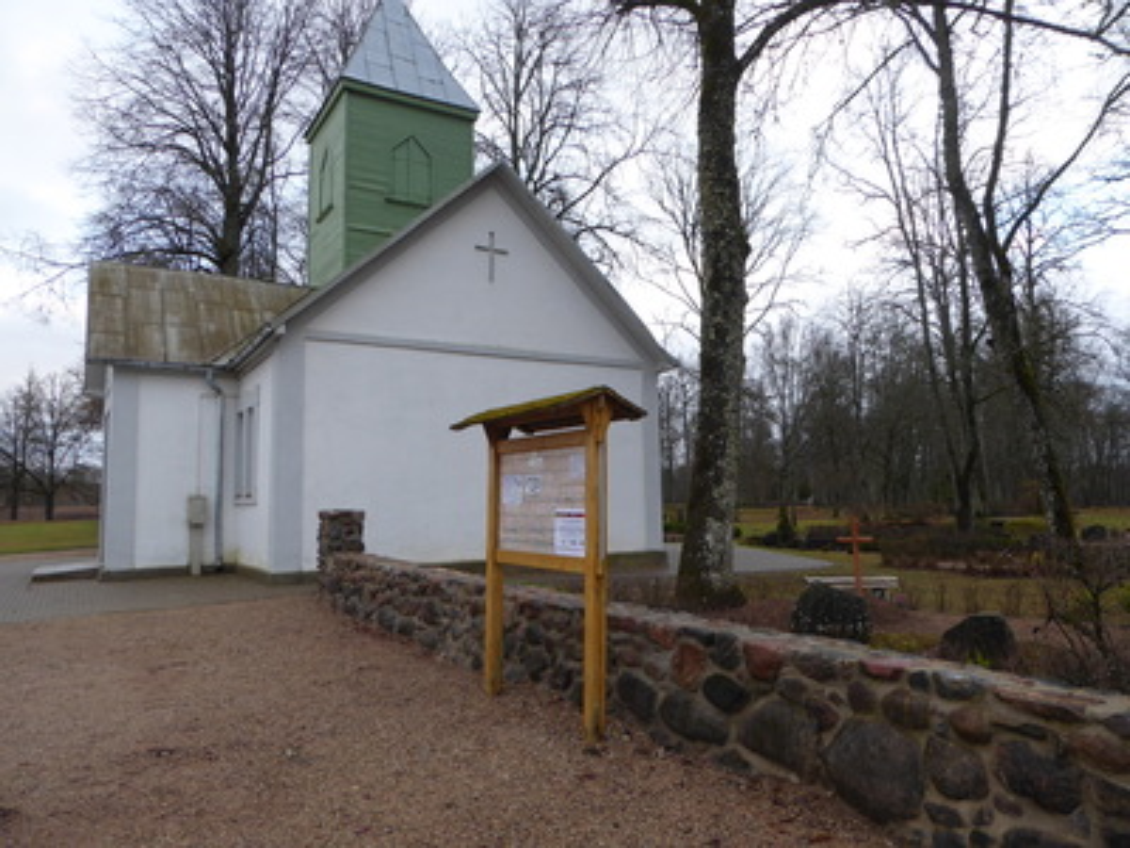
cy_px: 424
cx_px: 565
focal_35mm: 25
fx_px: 816
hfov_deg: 69.4
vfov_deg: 54.9
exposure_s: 1/80
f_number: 3.3
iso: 80
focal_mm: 4.3
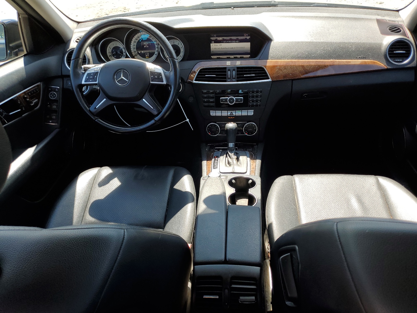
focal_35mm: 26
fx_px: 313
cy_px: 156
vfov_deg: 53.1
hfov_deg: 67.3
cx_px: 208
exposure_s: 1/500
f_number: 1.5
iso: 50
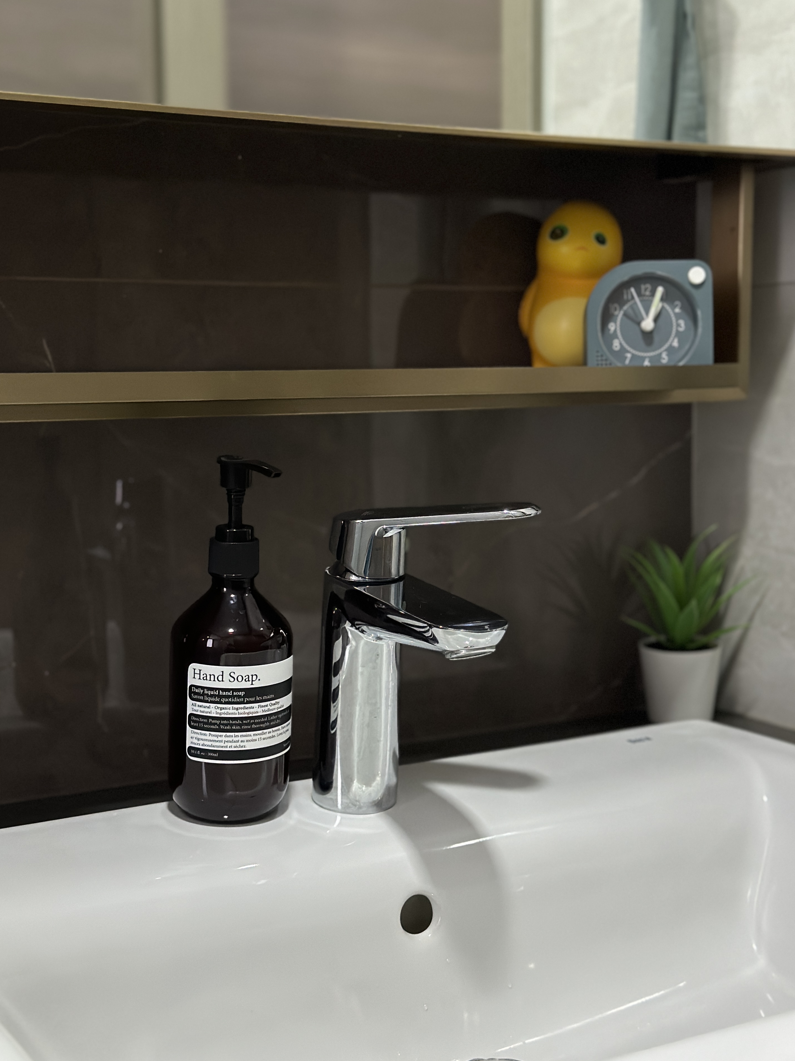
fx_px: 1562
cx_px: 394
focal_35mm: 51
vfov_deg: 37.5
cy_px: 514
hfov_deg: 28.6
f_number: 1.78
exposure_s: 1/50
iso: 400
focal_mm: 6.86
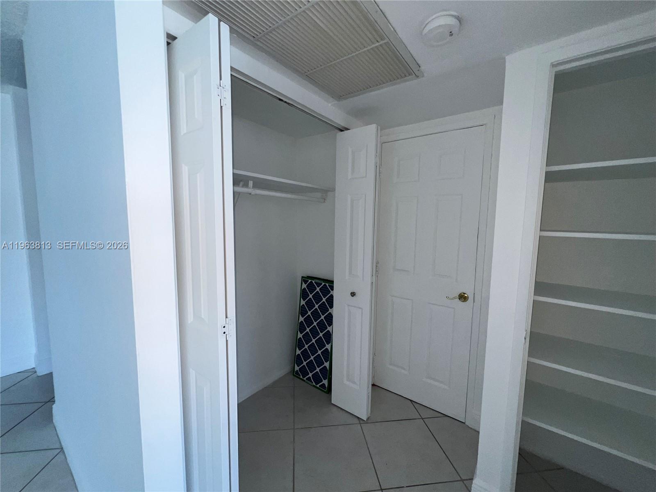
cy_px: 246
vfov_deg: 89.9
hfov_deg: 106.2
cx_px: 328
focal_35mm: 13
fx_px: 246
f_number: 1.8
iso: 64
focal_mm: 1.57
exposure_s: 1/122
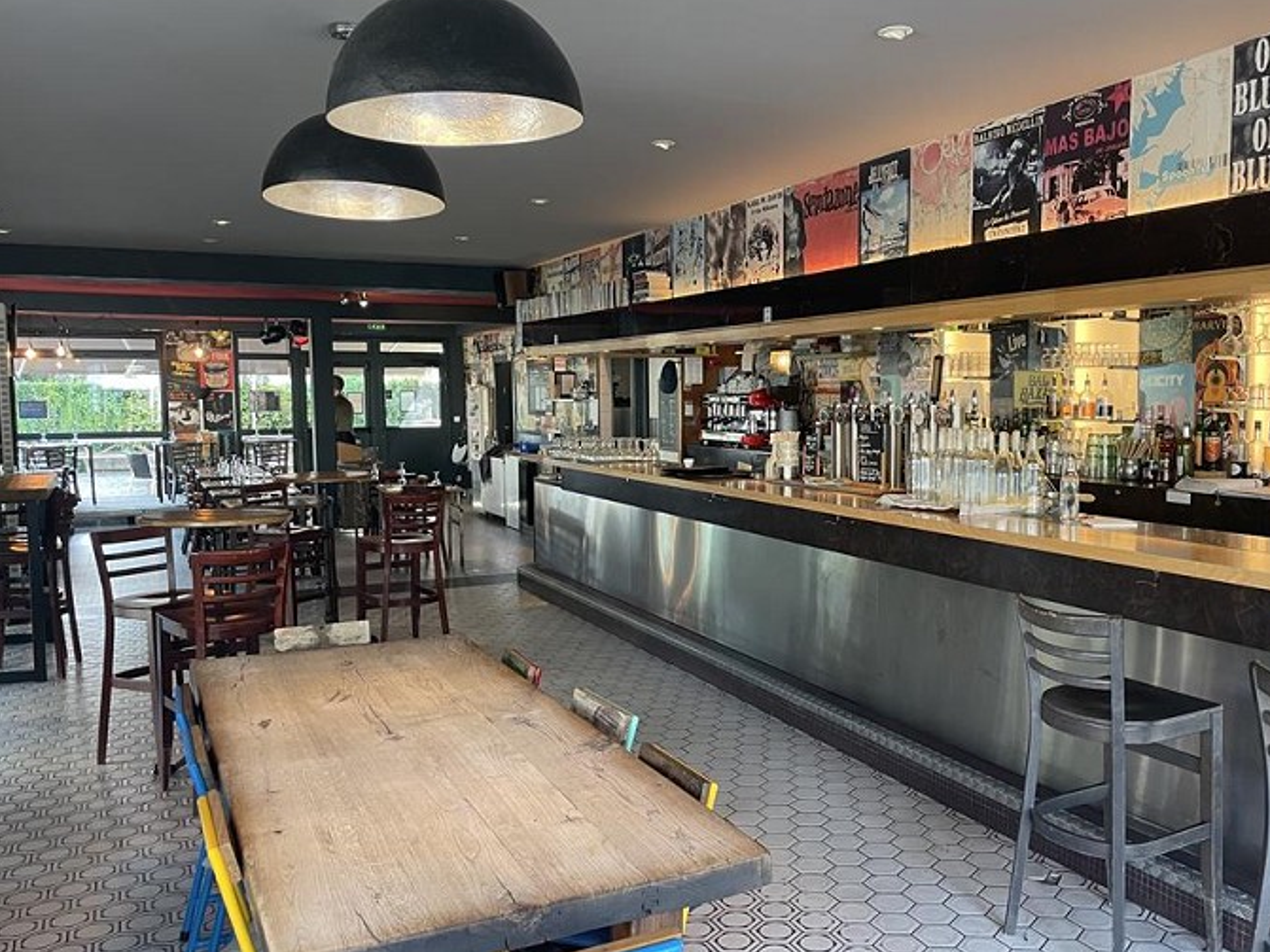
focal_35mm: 31
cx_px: 723
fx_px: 1137
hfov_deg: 58.1
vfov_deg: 45.4
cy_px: 494
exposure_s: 1/81
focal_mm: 4.2
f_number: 1.6
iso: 125
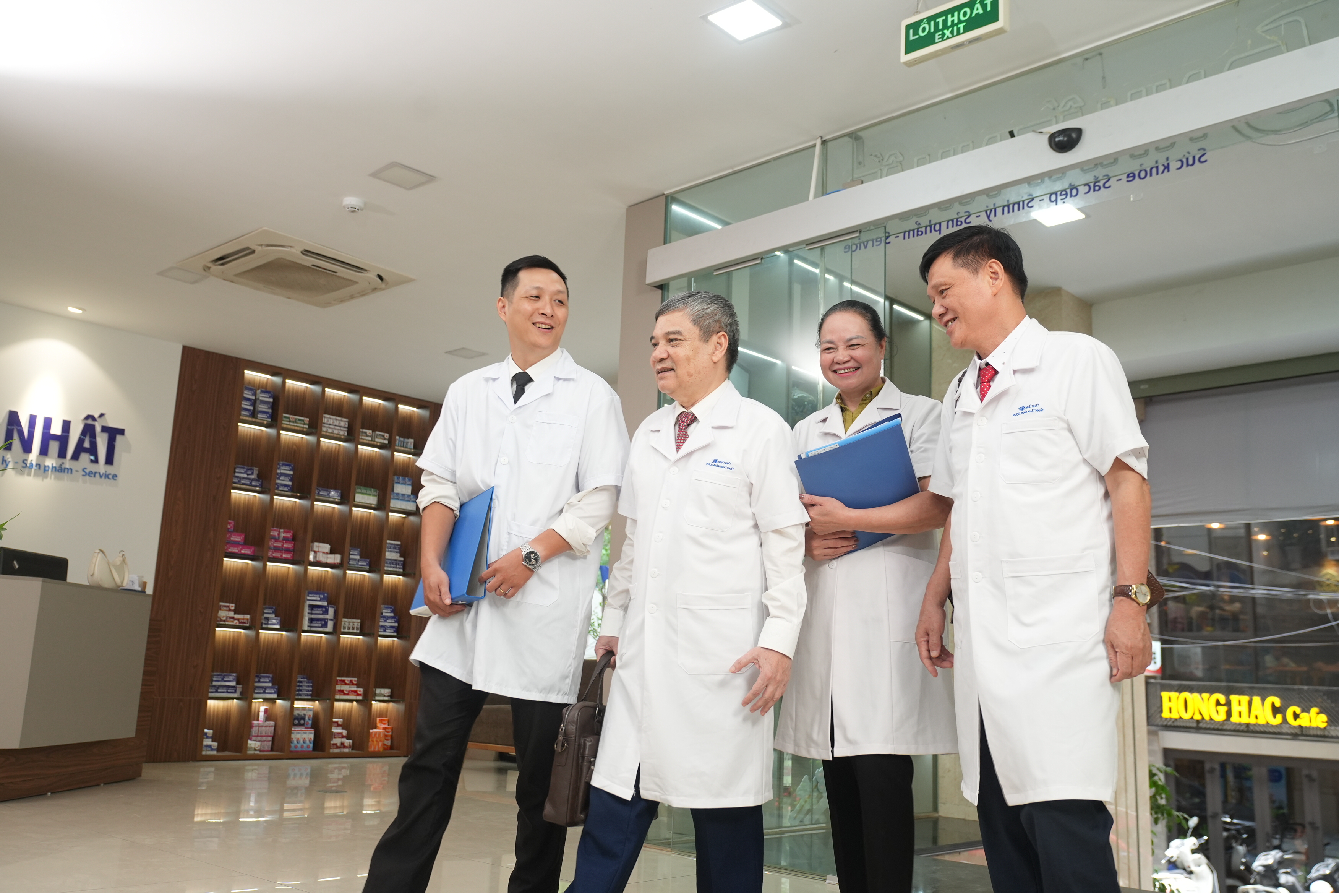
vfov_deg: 41.1
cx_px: 670
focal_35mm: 32
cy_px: 446
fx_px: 1190
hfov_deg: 58.7
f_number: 4
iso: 1000
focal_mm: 32
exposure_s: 1/160
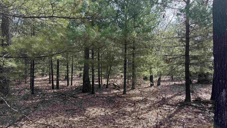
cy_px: 69
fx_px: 163
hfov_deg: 69.9
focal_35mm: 27
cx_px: 112
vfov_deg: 42.9
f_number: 1.78
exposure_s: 1/898
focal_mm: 6.76
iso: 100
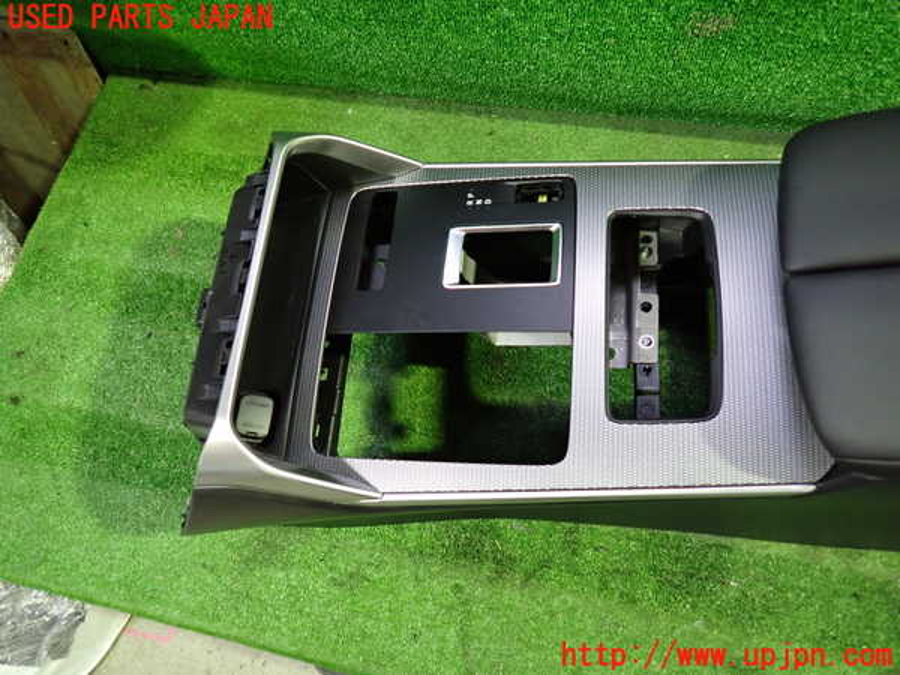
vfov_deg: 54.9
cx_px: 450
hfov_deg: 69.4
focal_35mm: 25
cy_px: 338
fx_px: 650
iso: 640
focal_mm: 4.5
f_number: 2
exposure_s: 1/30
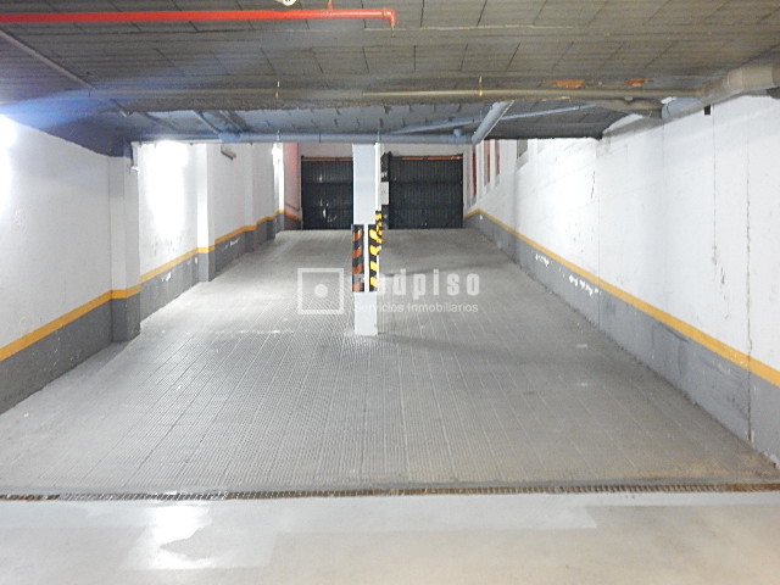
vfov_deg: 37.7
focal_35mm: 38
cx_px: 390
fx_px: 856
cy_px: 292
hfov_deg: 49.0
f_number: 3.4
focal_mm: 6.8
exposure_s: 1/2
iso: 800
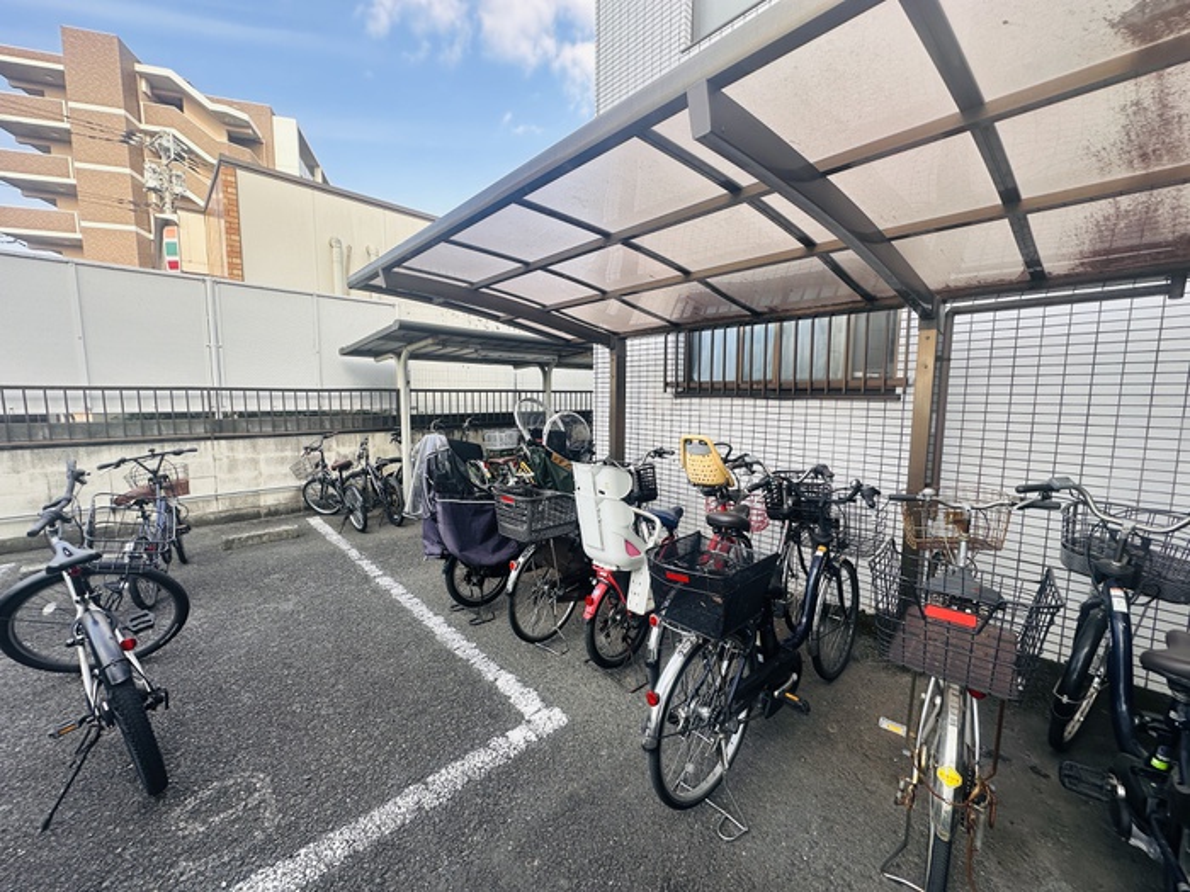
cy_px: 446
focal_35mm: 14
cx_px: 595
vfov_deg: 85.7
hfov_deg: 102.1
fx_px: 481
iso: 40
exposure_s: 1/179
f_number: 2.2
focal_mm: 2.22
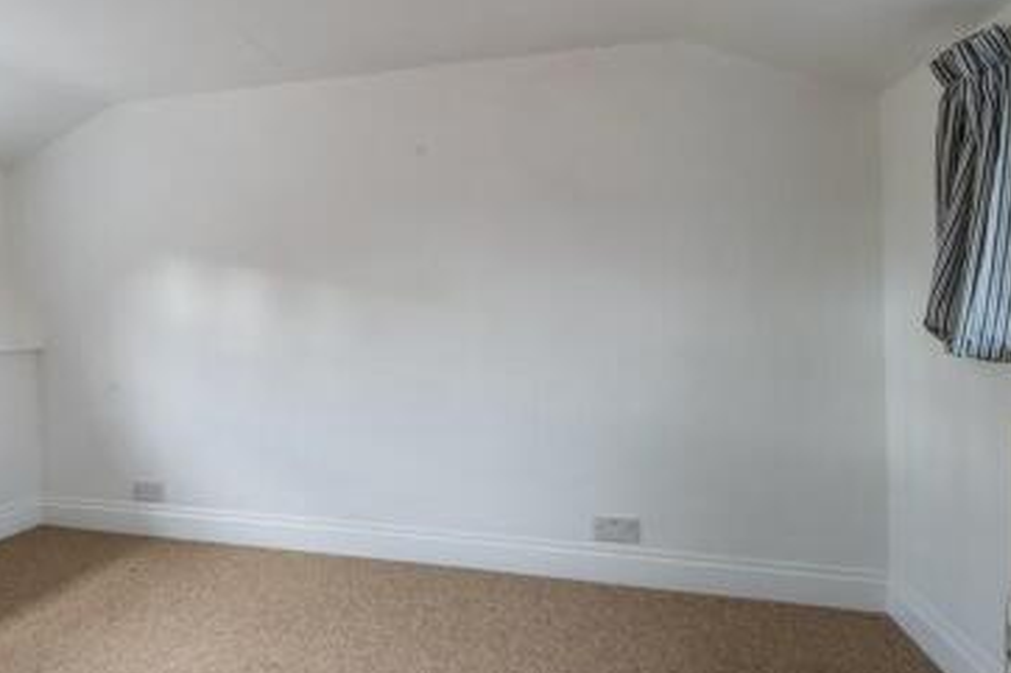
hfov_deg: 61.5
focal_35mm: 29
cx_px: 304
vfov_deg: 44.9
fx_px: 814
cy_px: 320
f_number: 7.1
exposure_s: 1/40
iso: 160
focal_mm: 10.6
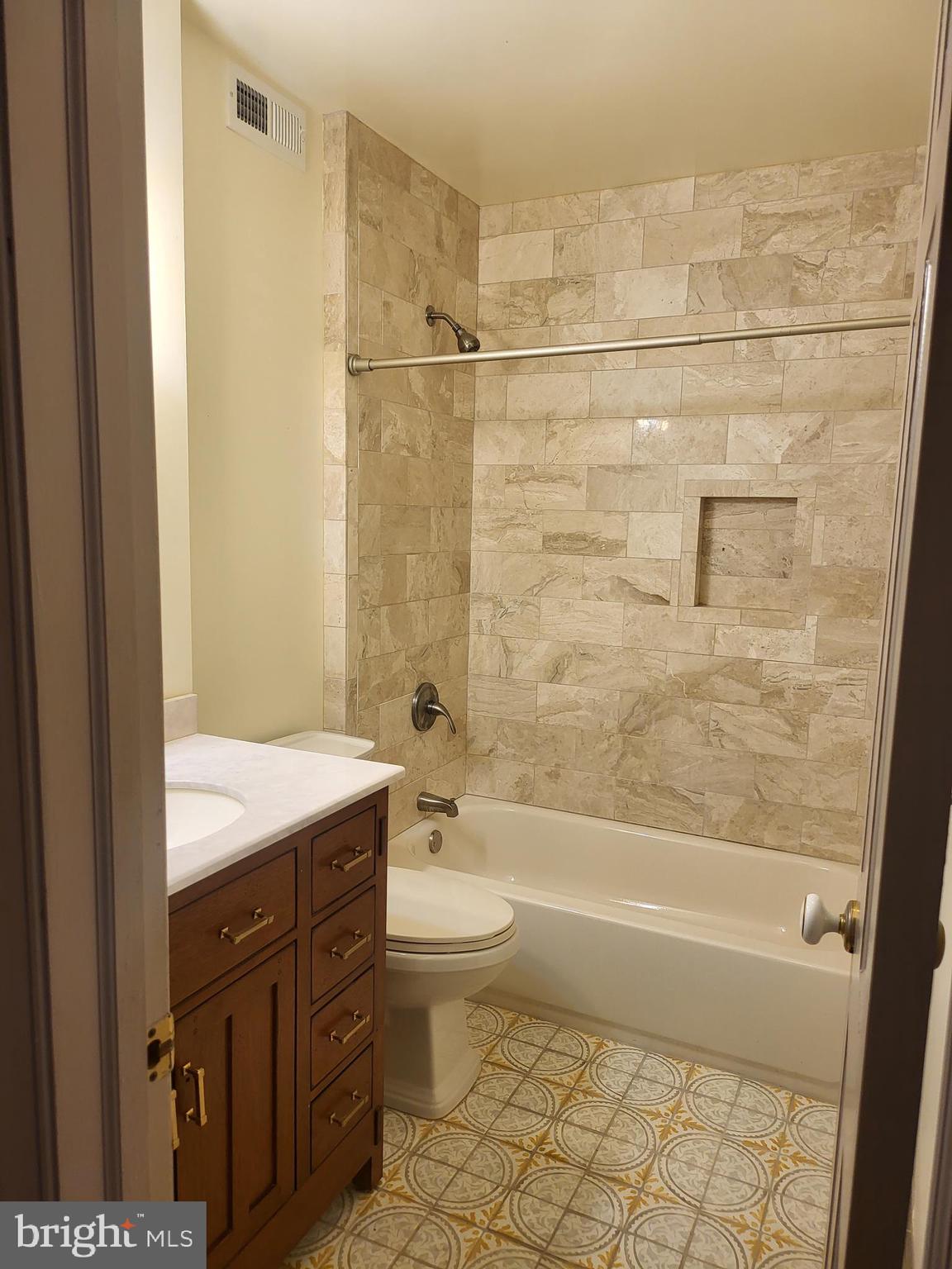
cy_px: 634
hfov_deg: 56.8
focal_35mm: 24
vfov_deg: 71.6
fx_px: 880
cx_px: 476
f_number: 1.8
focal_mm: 5
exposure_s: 1/120
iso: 160
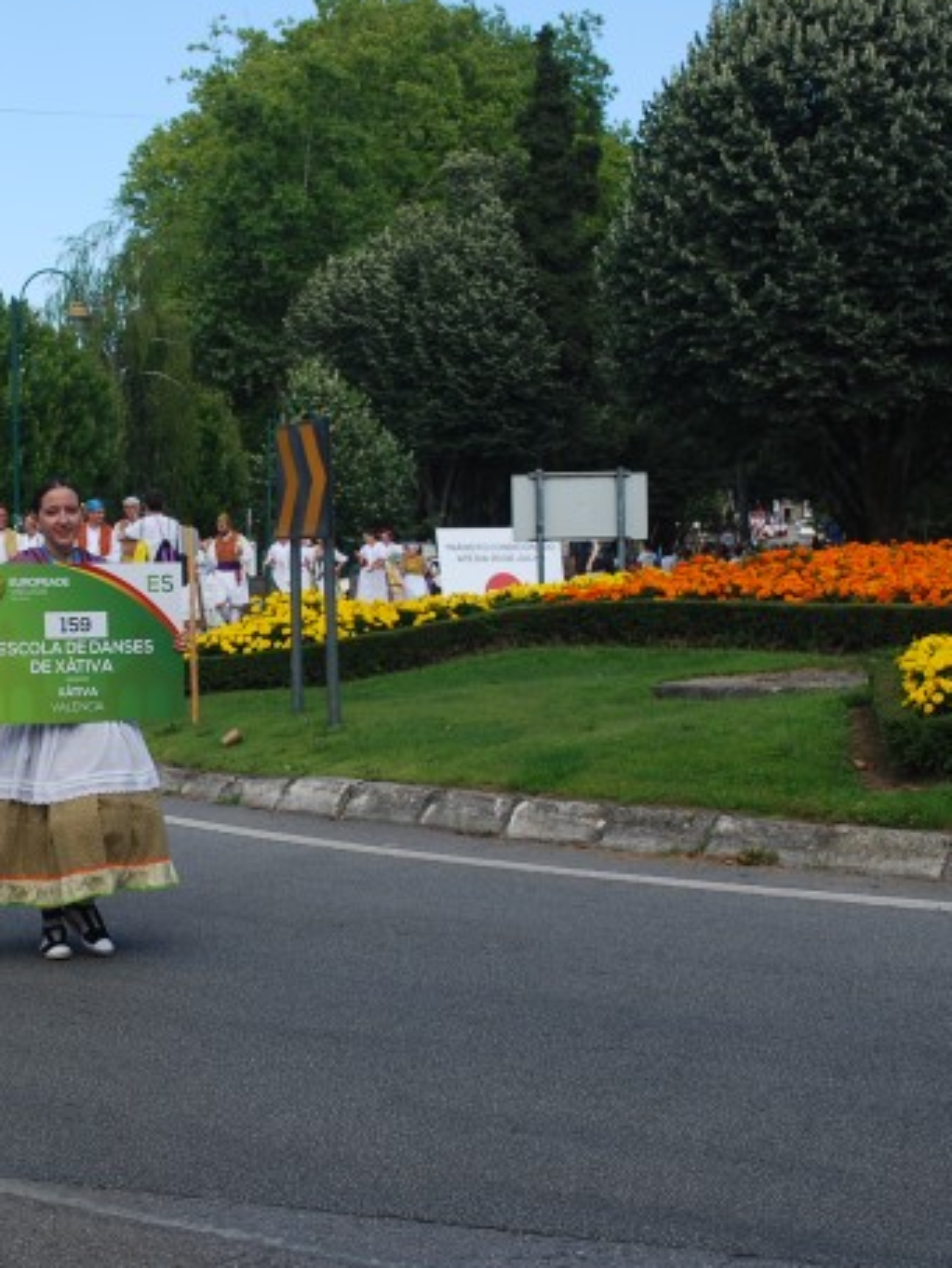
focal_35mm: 74
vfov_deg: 26.4
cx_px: 170
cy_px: 663
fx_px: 2705
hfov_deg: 19.7
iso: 100
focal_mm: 29
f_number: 6.3
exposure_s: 1/160
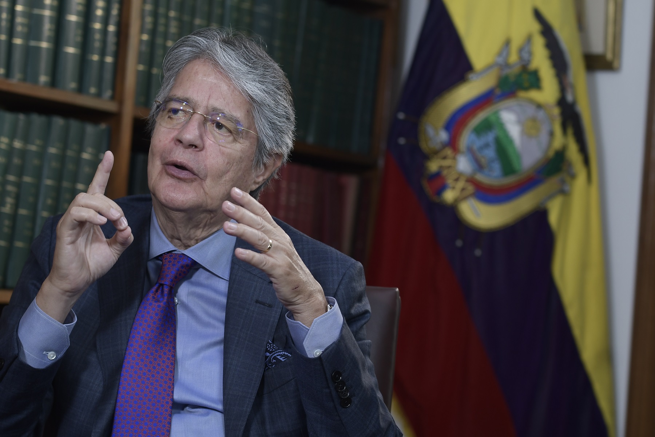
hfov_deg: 15.9
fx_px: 2347
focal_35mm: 129
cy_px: 218
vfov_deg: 10.6
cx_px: 328
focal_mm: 86
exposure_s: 1/100
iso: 640
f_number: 4
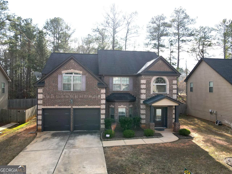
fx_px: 161
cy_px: 87
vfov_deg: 56.8
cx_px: 116
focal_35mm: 24
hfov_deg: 71.6
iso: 100
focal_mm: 4.5
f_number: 2.8
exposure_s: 1/640
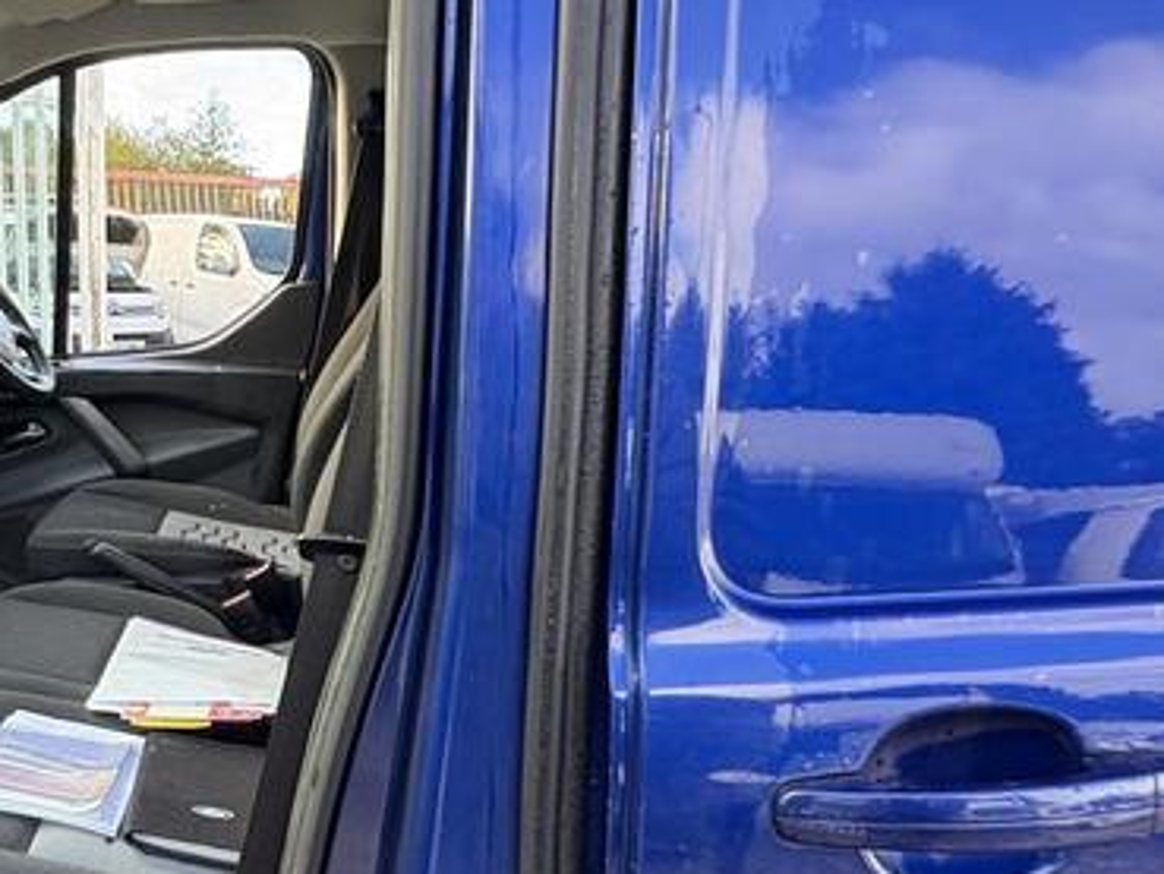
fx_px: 1144
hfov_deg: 51.7
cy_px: 631
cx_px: 297
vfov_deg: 40.9
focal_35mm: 34
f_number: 2.2
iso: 125
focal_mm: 2.22
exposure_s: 1/99
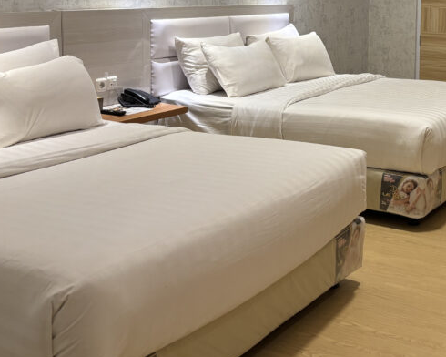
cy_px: 48
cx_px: 418
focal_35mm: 53
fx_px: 700
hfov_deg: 33.2
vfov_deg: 27.7
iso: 125
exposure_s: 1/50
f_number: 1.6
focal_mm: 5.96
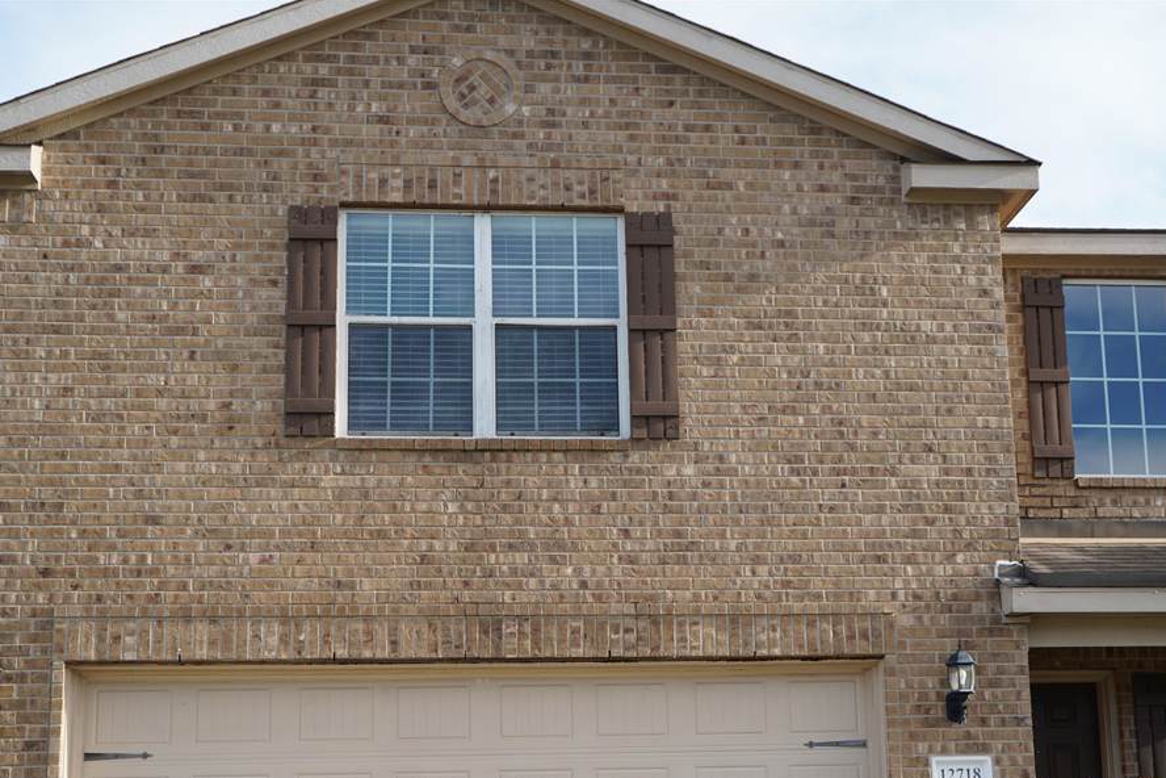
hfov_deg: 40.3
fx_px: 1587
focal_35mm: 49
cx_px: 609
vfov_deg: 27.2
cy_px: 559
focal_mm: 34
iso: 100
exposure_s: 1/400
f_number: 4
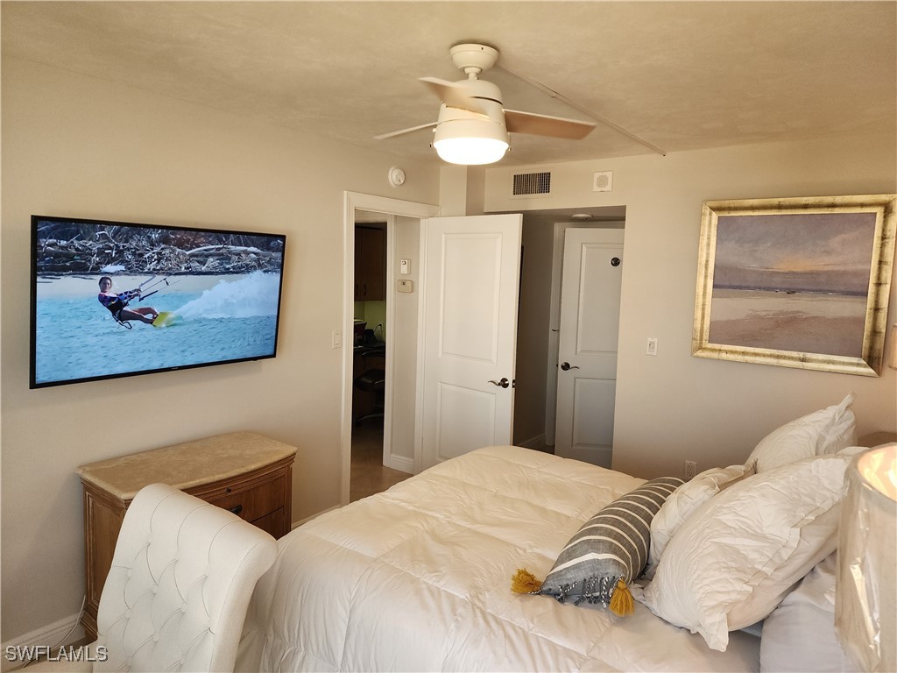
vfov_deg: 58.9
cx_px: 448
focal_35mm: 23
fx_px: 596
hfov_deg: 73.9
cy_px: 336
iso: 160
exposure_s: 1/120
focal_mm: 6.4
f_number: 1.8
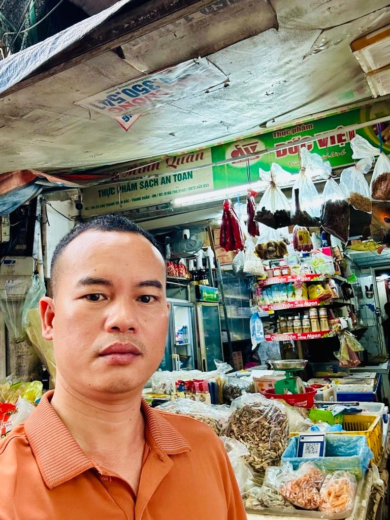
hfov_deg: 46.8
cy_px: 260
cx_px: 195
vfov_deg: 60.0
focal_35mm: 30
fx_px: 451
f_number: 1.9
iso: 125
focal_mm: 2.69
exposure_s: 1/60
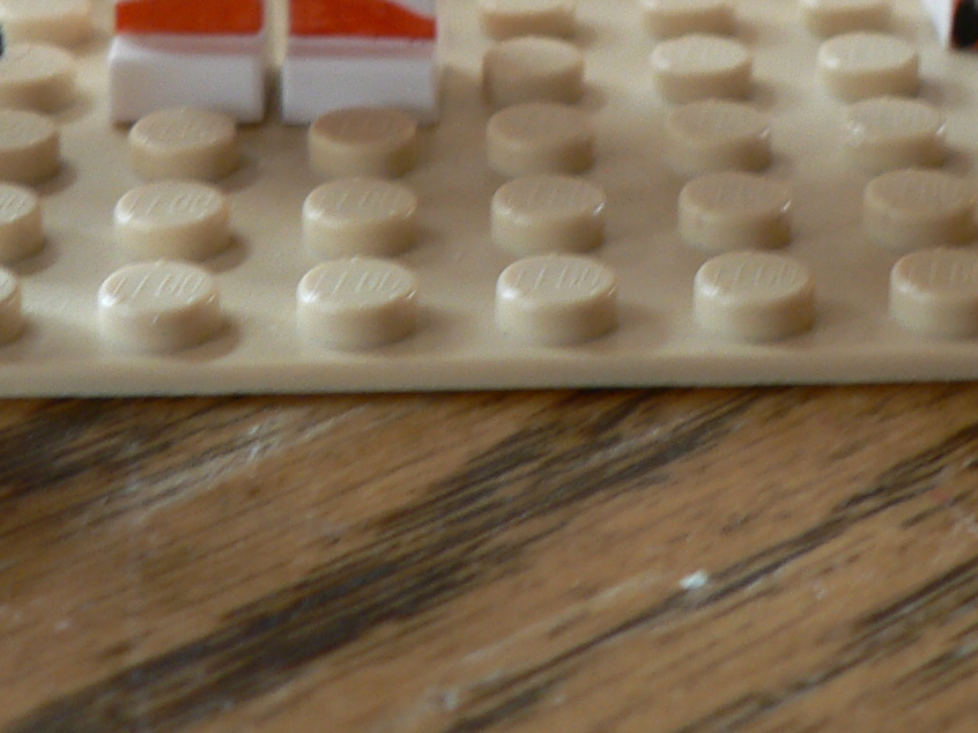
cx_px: 643
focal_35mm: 112
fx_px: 3163
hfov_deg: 17.5
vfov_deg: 12.6
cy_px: -357
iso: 80
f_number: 2.8
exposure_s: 1/25
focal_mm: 6.2
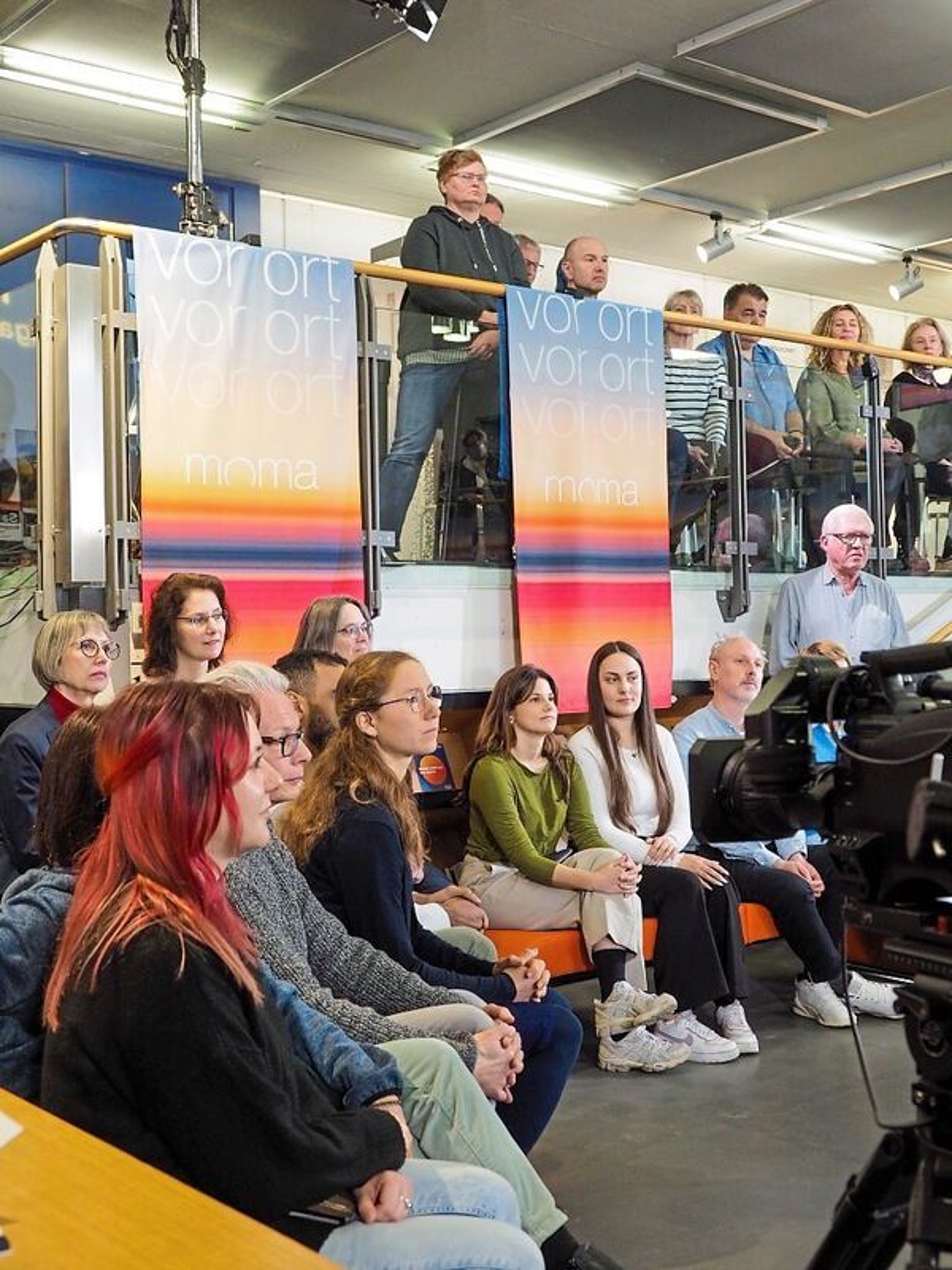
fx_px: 1540
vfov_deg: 44.8
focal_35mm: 42
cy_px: 635
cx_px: 476
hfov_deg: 34.3
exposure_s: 1/60
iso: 1600
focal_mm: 21
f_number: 4
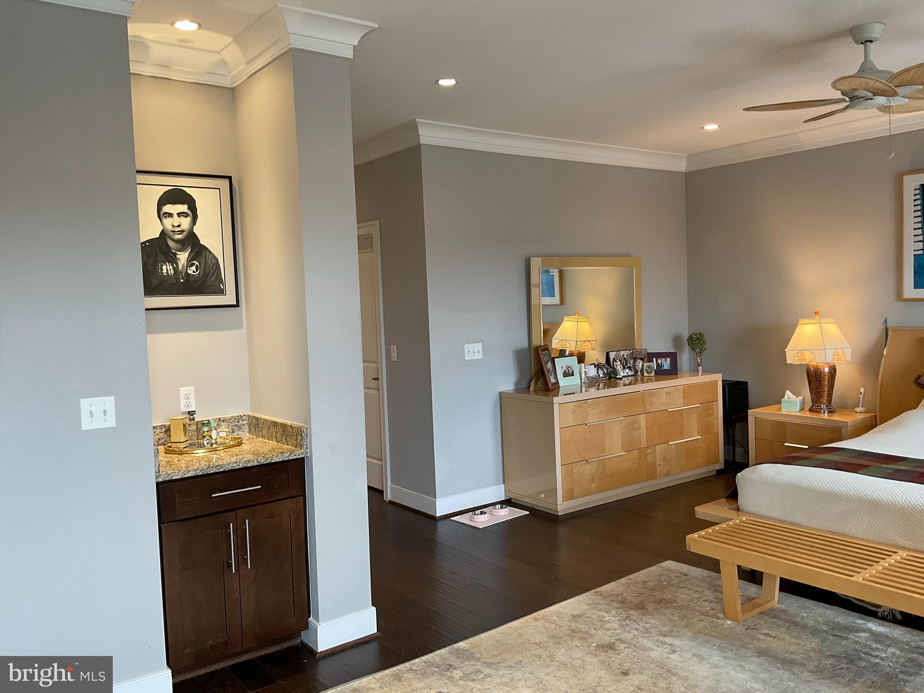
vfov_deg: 48.2
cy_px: 346
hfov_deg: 61.7
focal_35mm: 29
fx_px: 774
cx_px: 462
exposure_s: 1/60
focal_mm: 3
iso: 80
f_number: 1.8
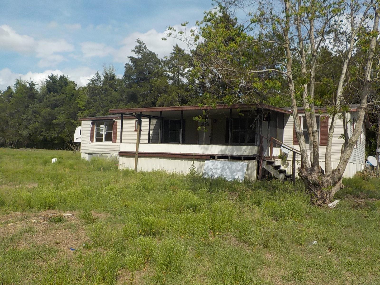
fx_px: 329
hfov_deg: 60.0
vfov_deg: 46.8
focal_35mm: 30
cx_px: 190
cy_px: 142
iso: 125
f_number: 6.6
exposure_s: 1/640
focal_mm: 4.1
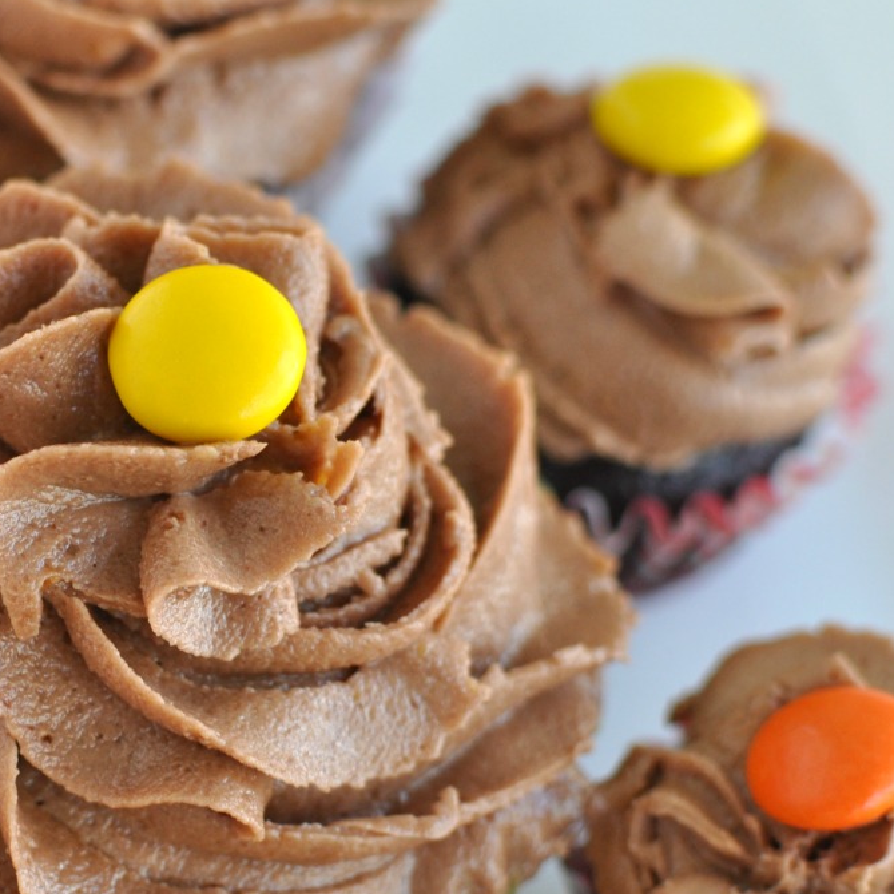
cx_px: 73
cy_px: 525
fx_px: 2920
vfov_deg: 17.4
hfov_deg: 17.1
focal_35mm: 100
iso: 450
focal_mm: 35
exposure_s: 1/60
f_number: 4
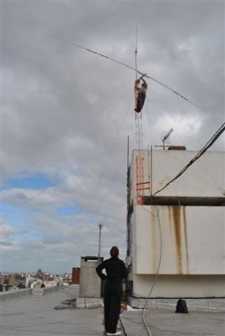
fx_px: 253
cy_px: 168
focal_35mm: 27
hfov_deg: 48.0
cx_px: 112
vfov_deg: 67.3
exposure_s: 1/320
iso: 100
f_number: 9
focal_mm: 18
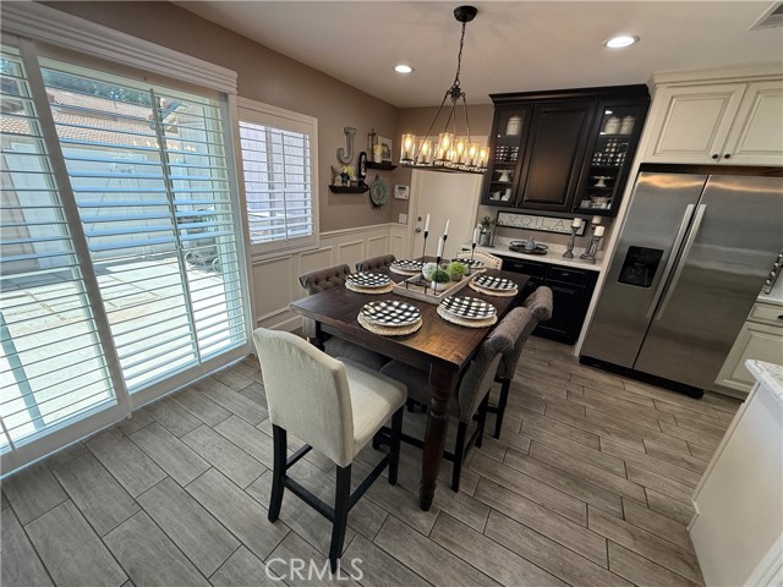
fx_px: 317
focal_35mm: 14
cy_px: 294
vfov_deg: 85.7
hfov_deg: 102.1
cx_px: 392
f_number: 2.2
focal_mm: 2.22
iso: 125
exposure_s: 1/120
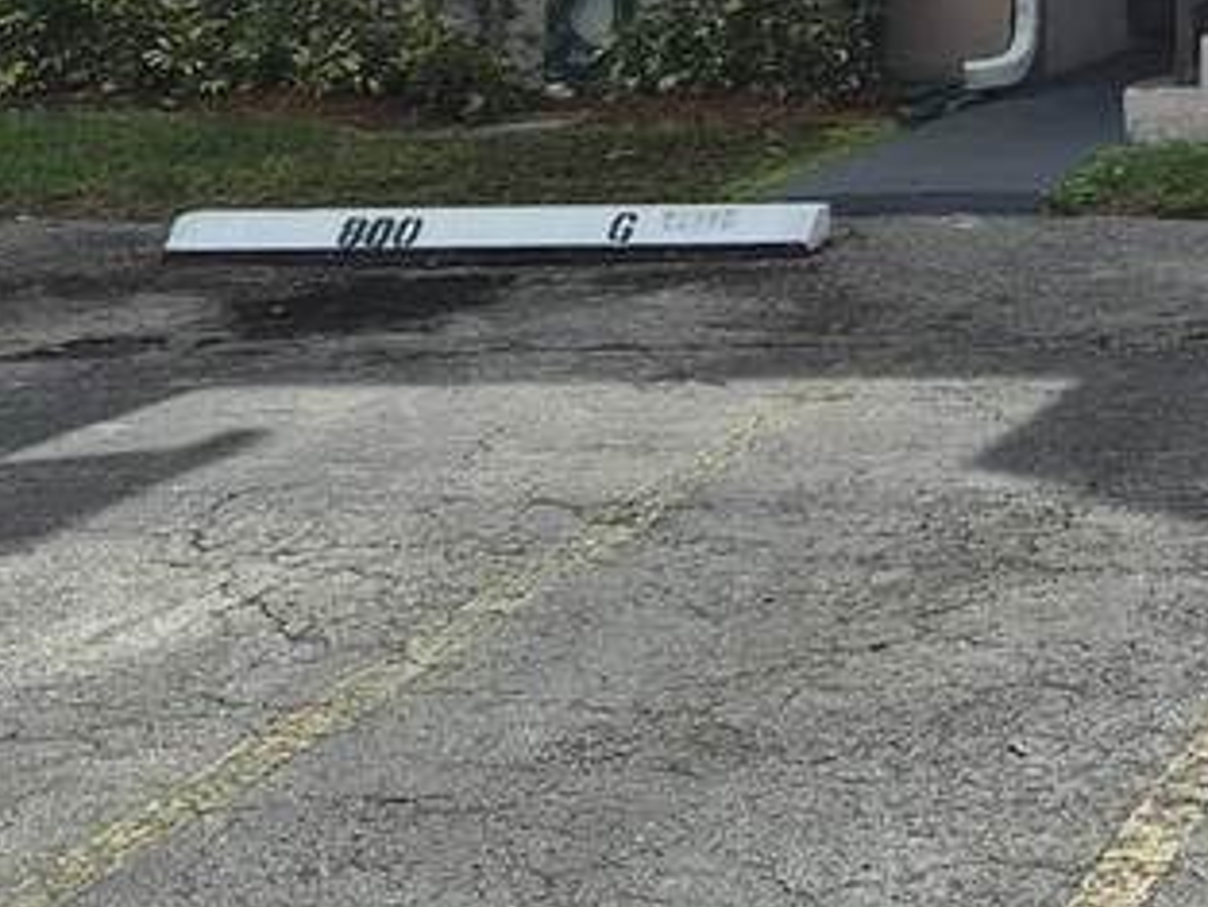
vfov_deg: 14.7
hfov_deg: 17.9
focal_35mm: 94
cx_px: 1961
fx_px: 3282
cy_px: -413
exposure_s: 1/7696
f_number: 1.8
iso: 64
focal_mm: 5.4
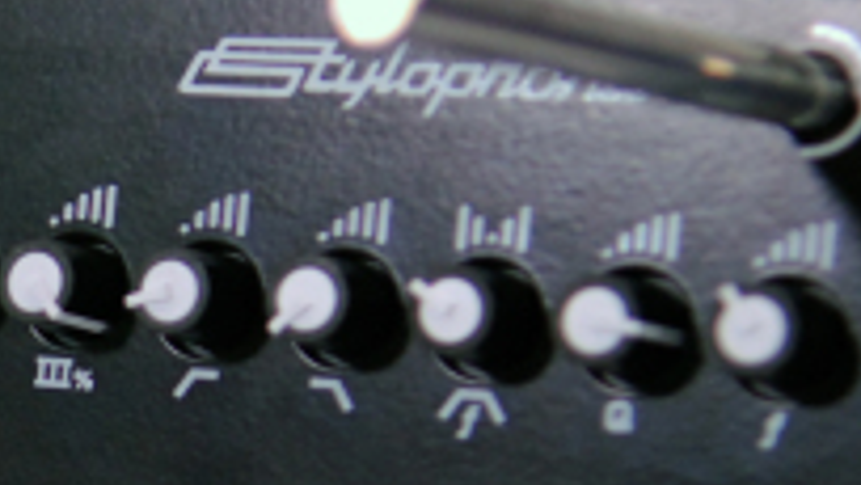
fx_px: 4087
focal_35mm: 179
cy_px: 396
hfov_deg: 11.8
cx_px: -99
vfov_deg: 6.8
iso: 500
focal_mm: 31
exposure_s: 1/100
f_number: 2.8
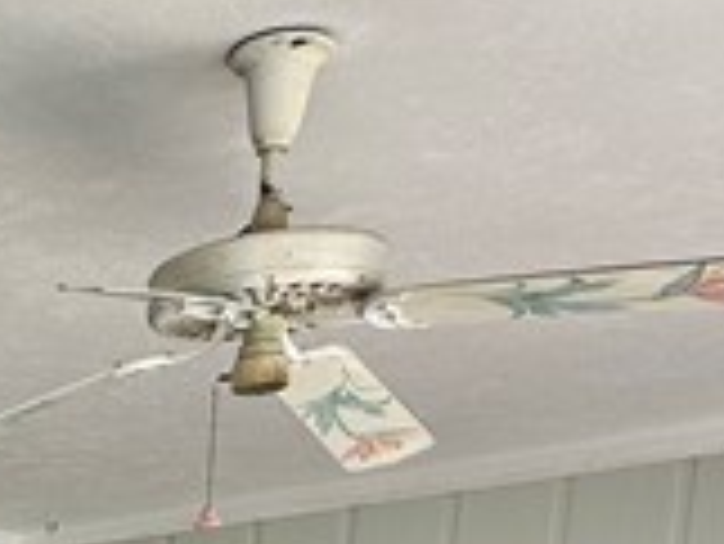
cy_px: 1196
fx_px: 1863
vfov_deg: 13.4
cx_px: -571
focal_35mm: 89
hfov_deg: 17.8
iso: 40
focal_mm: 2.22
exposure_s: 1/206
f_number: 2.2
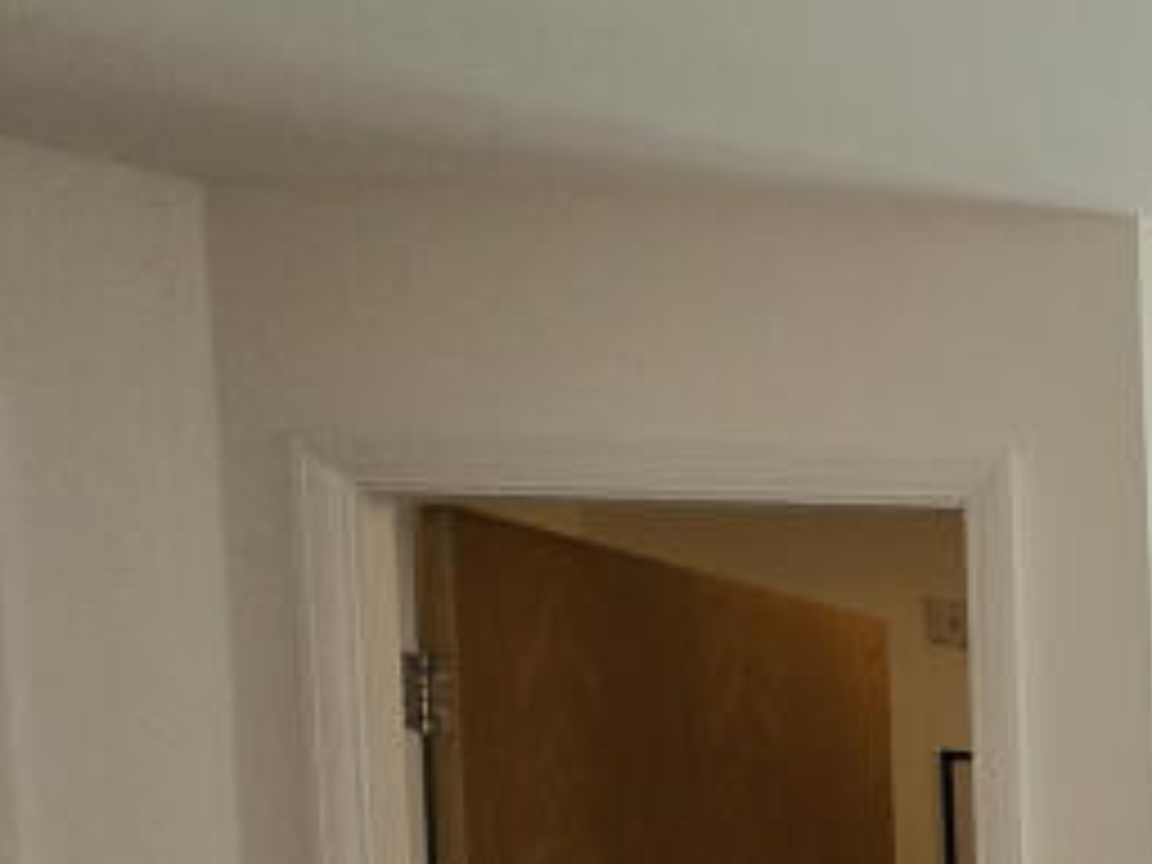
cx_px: 2084
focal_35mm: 52
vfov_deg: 24.0
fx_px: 1731
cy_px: 1179
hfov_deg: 22.0
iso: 50
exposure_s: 1/60
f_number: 2.2
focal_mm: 2.2
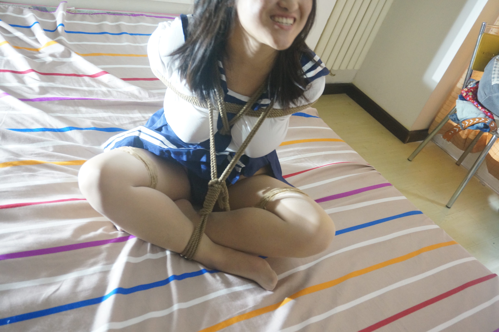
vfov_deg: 31.8
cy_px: 166
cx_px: 250
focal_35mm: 42
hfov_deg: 46.4
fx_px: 582
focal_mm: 28
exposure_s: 1/60
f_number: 4.5
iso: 2000
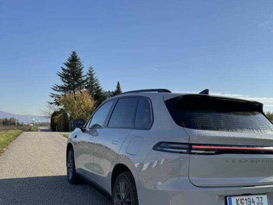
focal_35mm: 36
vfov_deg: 38.6
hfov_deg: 51.0
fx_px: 284
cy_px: 153
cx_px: 166
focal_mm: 6.76
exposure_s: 1/4608
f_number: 1.78
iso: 80
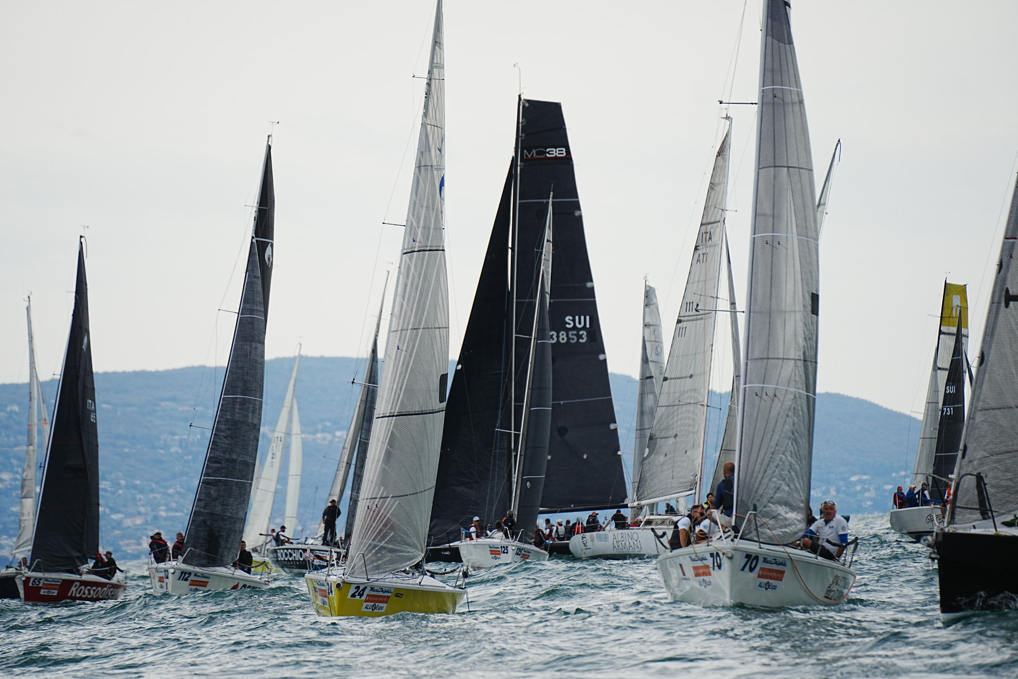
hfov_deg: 11.4
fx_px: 5090
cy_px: 340
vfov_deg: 7.6
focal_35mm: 180
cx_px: 509
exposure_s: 1/1600
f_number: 2.8
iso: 320
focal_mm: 180
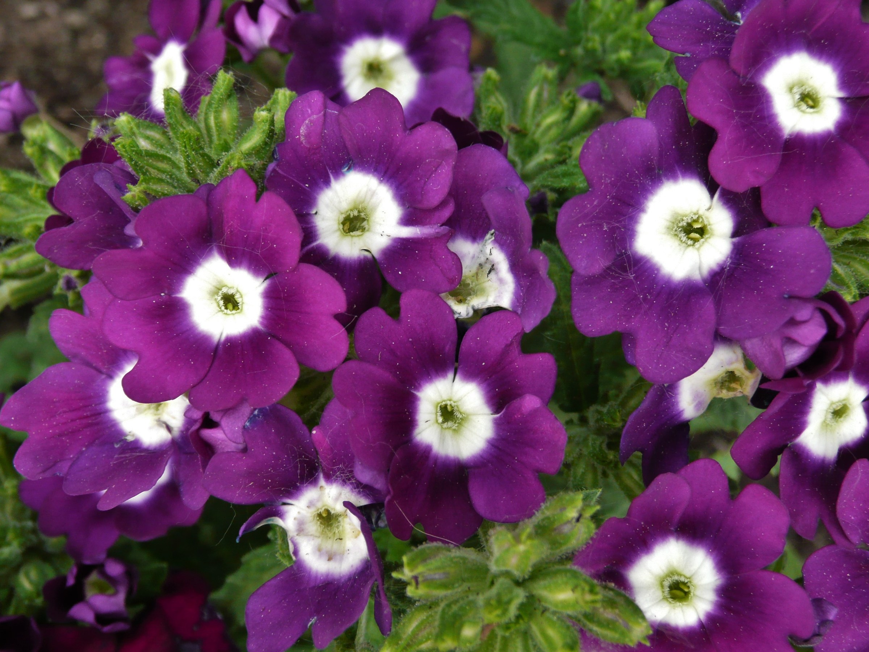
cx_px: 434
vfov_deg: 37.7
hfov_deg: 49.0
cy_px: 326
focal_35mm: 38
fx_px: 954
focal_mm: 6.2
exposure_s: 1/200
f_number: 3.8
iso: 200
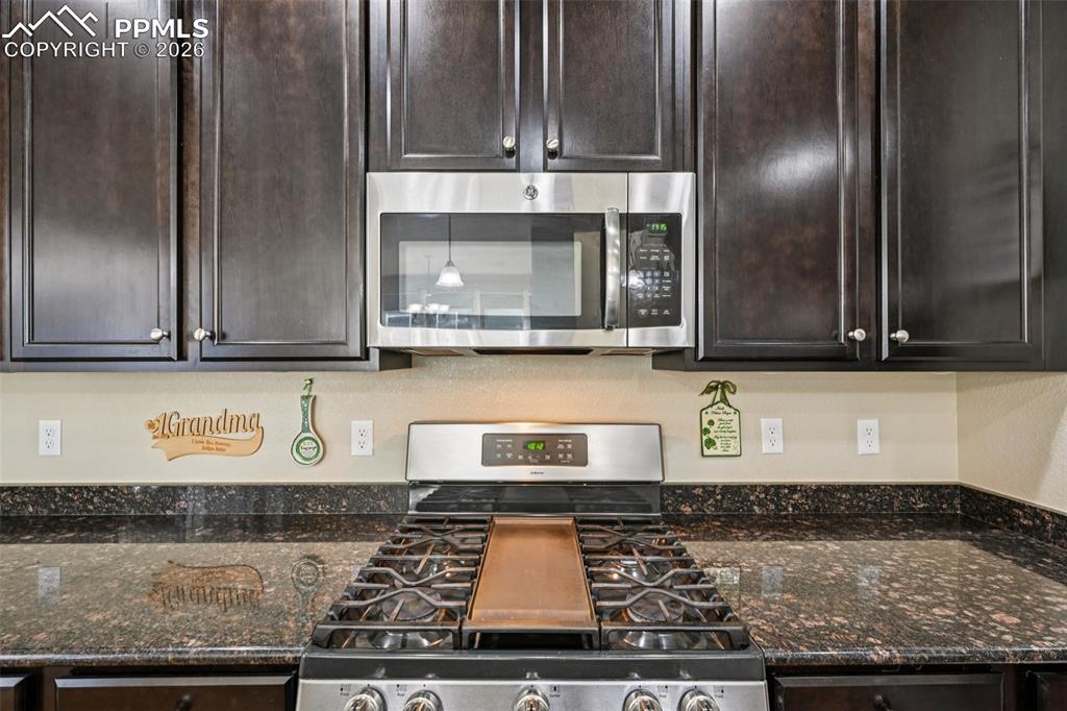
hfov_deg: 104.3
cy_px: 356
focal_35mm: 14
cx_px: 534
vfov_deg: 81.2
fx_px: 415
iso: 400
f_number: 11
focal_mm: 14
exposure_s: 1/2
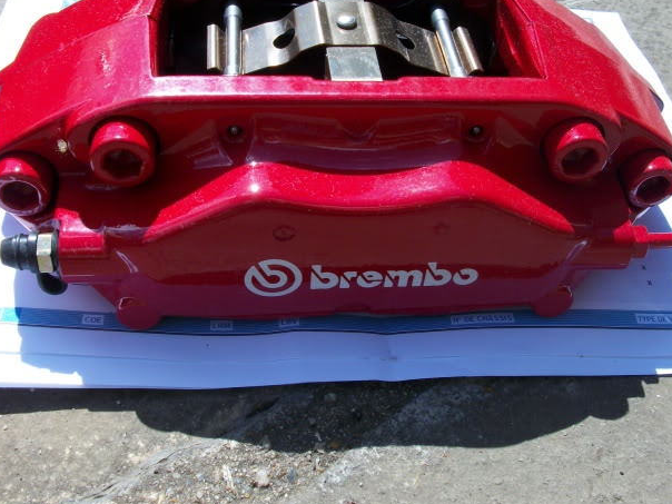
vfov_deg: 32.2
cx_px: 344
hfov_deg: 42.1
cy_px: 230
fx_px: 874
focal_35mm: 45
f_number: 5.5
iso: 80
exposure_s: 1/293
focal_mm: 5.7
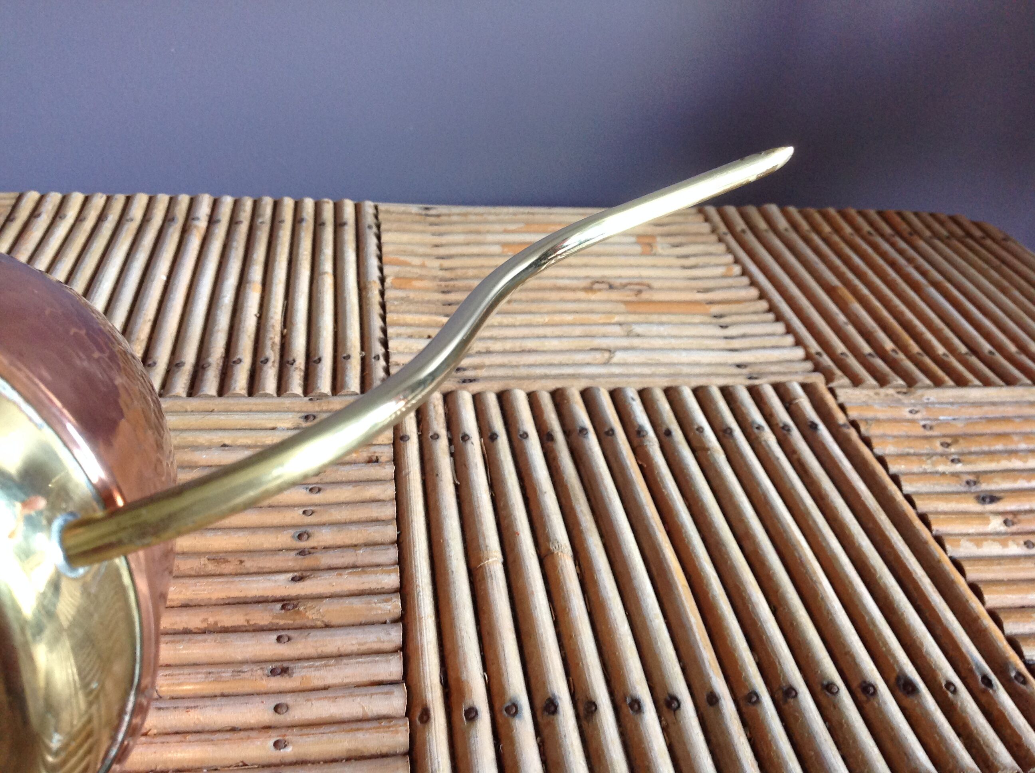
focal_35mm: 35
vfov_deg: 40.6
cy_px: 386
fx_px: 1045
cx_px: 518
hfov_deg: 52.7
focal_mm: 4.28
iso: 125
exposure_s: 1/15
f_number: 2.4
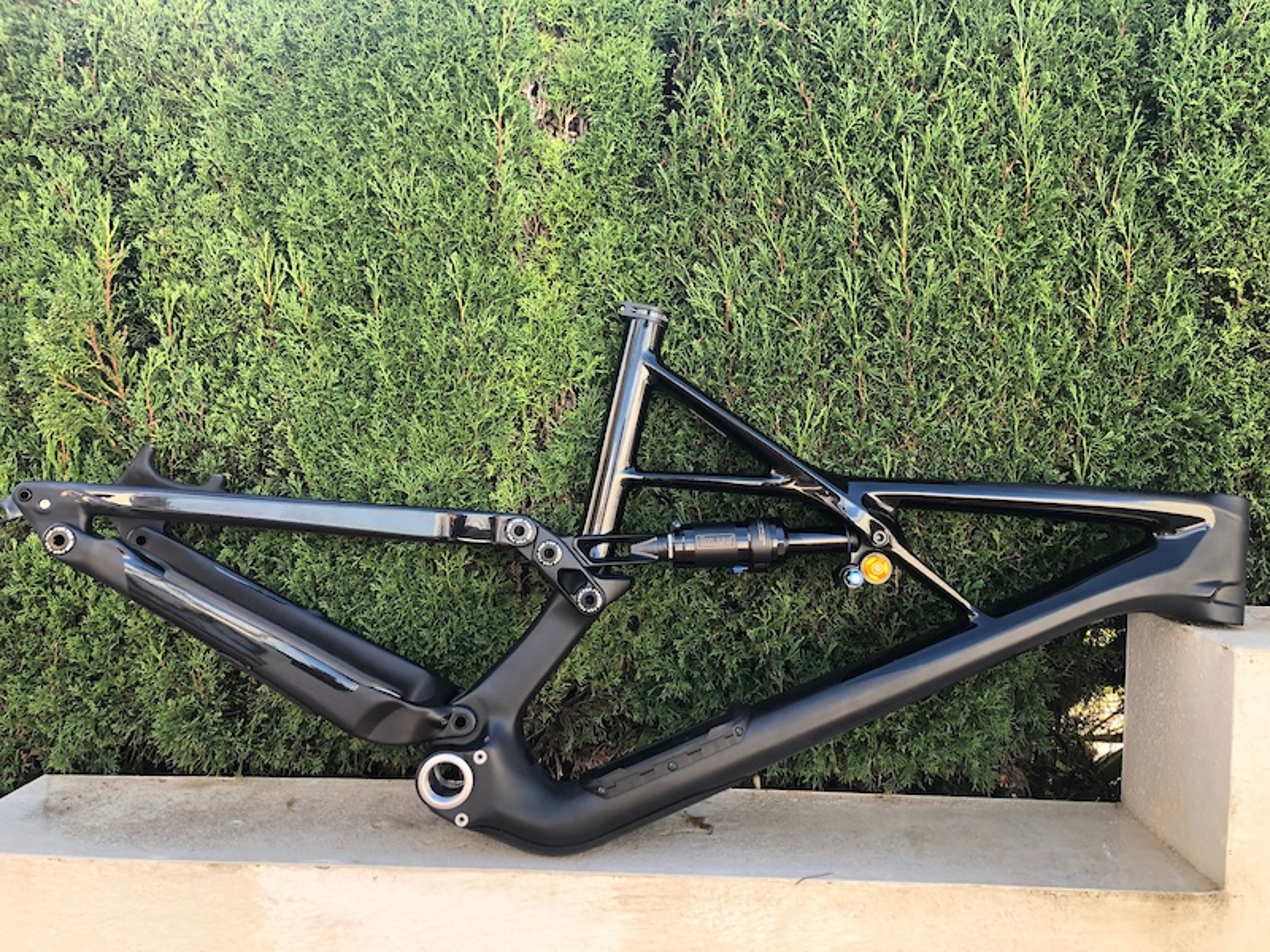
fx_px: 1027
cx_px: 635
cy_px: 476
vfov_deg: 49.7
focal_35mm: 28
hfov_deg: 63.4
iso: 32
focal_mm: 3.99
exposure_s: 1/120
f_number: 1.8
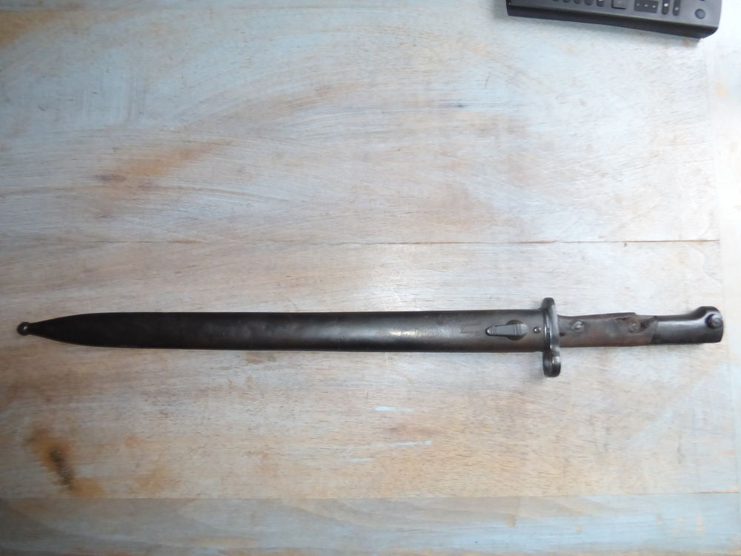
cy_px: 278
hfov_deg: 71.6
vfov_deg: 56.8
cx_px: 370
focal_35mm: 24
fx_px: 514
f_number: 3.3
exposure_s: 1/60
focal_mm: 4.3
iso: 500
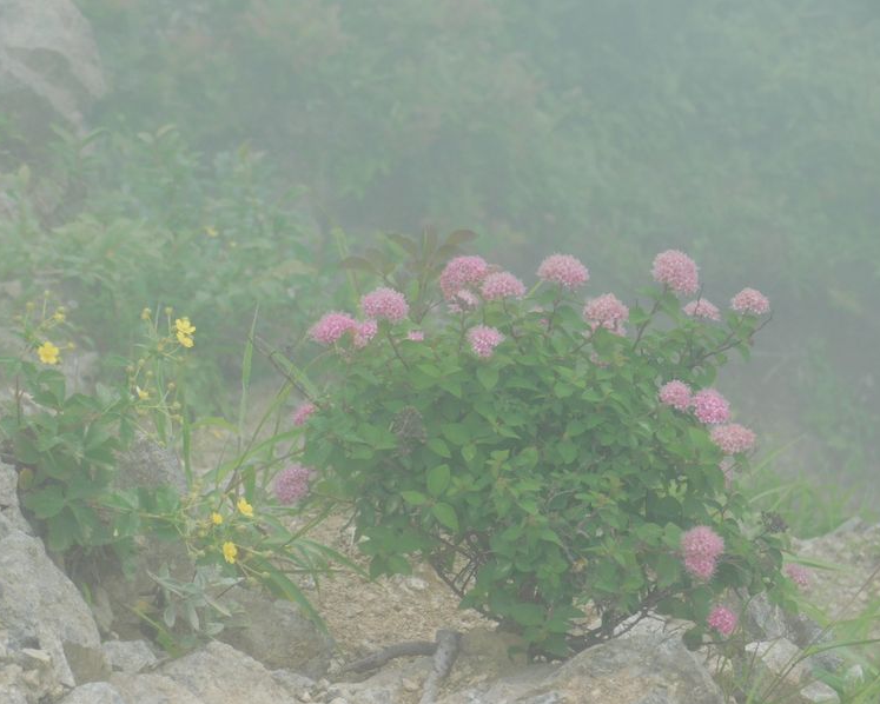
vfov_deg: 5.6
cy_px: 352
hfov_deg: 7.0
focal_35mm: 278
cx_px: 459
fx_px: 7242
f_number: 5.7
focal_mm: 47.2
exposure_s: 1/250
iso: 125
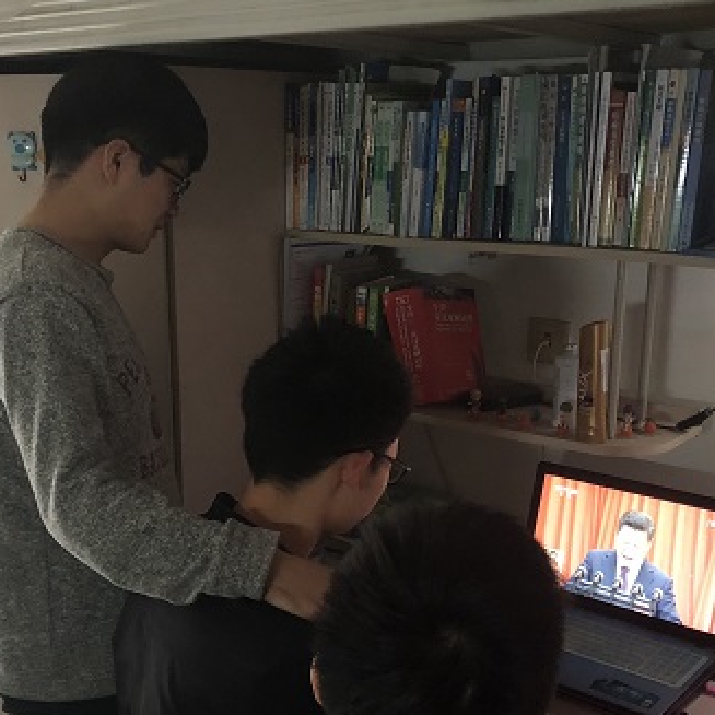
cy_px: 439
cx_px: 317
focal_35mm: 47
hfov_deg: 36.0
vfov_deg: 35.9
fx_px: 1098
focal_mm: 3.99
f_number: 1.8
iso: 100
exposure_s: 1/11
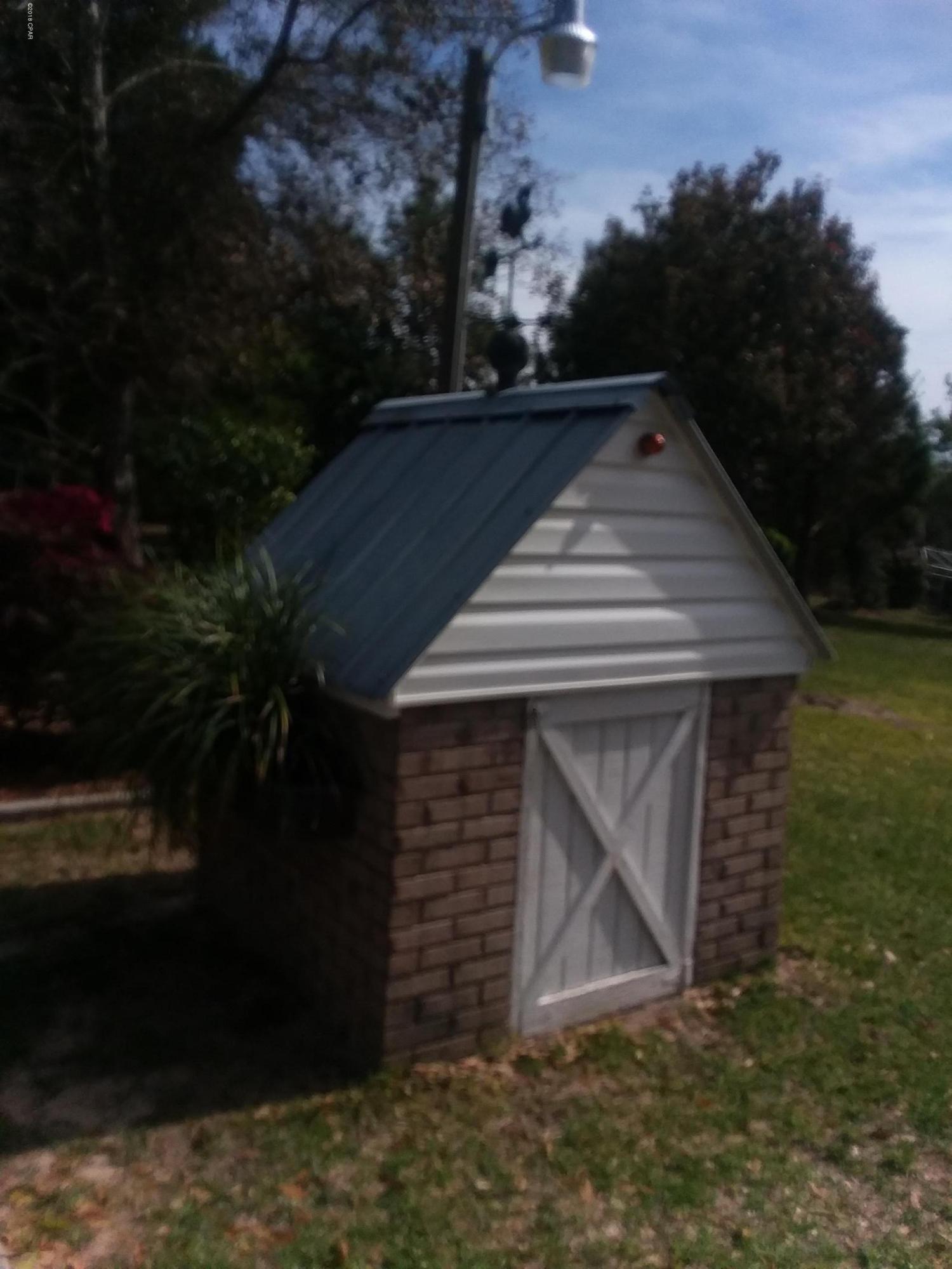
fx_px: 1063
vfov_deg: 61.7
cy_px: 634
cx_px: 476
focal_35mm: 29
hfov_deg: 48.2
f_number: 1.9
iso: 40
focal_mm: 2.47
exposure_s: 1/3878
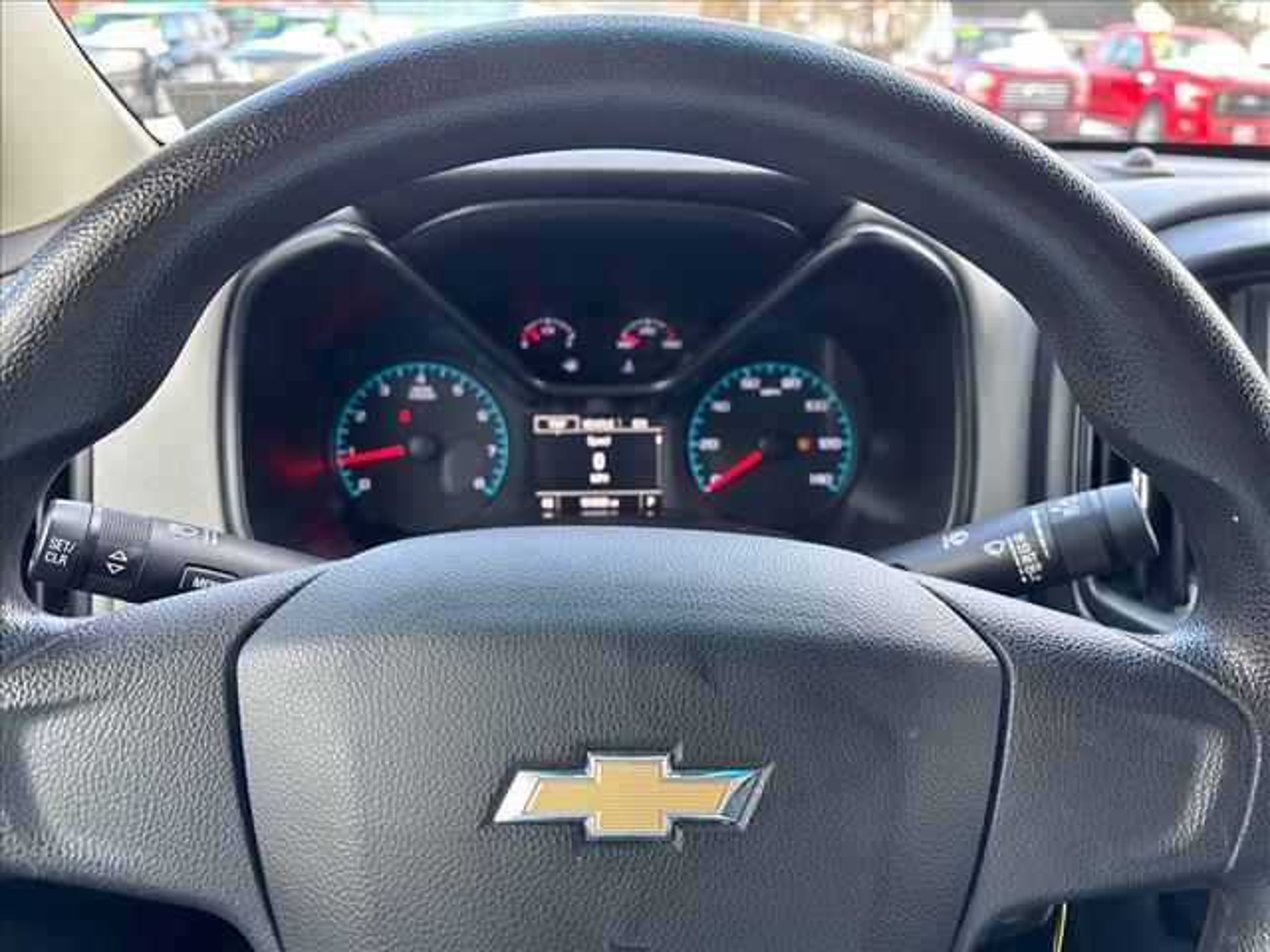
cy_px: 476
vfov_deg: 53.1
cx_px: 635
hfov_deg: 67.3
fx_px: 954
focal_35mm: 26
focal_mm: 5.96
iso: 125
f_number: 1.6
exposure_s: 1/102
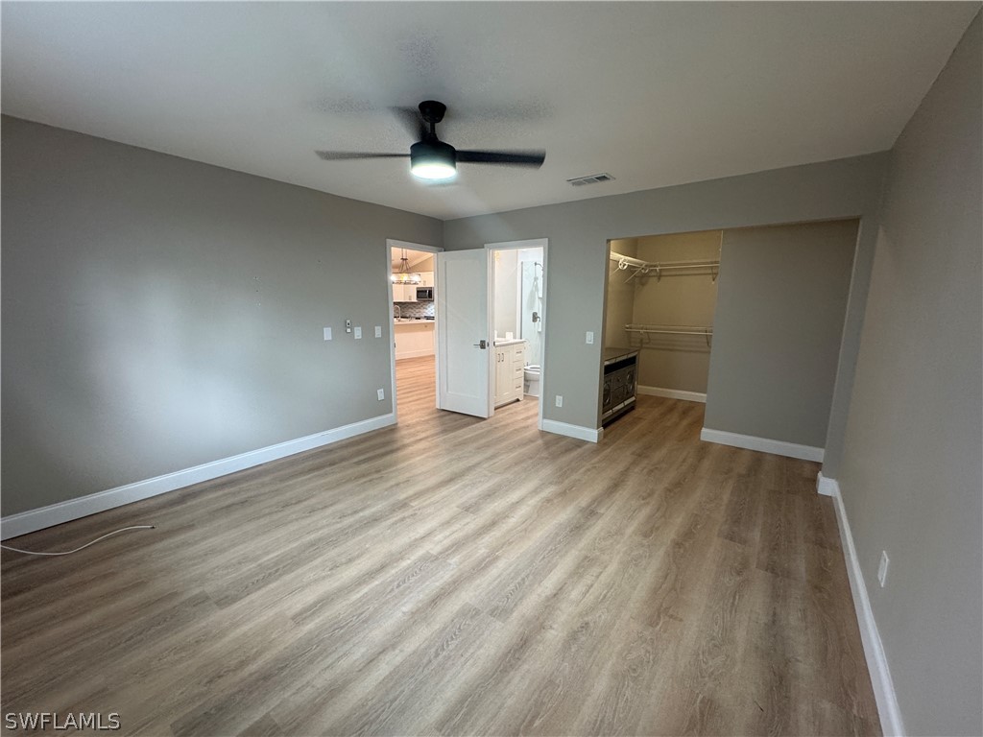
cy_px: 368
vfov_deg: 85.7
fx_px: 398
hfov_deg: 102.1
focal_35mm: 14
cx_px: 492
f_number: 2.2
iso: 200
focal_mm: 2.22
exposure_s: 1/60
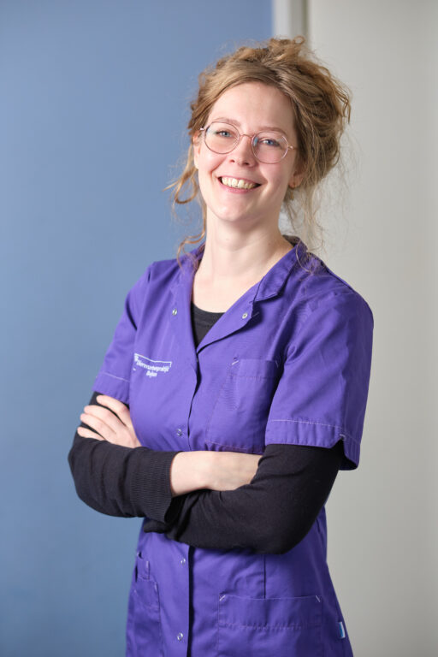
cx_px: 219
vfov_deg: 27.0
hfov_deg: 18.2
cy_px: 328
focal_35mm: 75
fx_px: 1369
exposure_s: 1/640
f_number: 1.8
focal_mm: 50
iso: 640
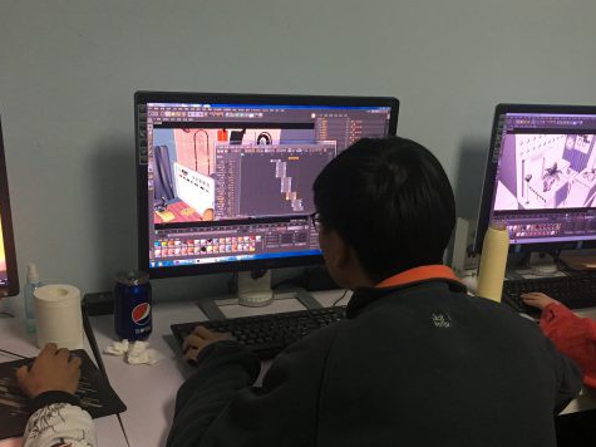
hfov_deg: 42.7
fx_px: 757
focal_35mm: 44
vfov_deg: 32.6
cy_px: 295
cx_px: 360
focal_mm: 4.15
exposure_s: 1/33
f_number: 2.2
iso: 160
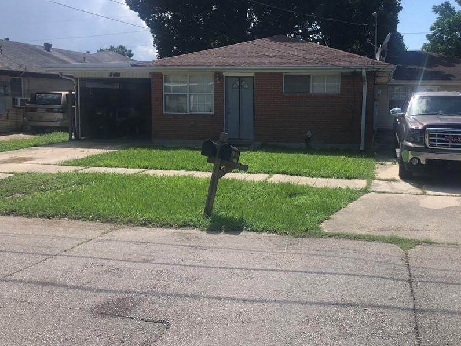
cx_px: 280
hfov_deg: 51.0
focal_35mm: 36
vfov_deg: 39.5
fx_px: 479
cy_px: 138
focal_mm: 3.99
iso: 20
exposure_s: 1/1675
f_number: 1.8
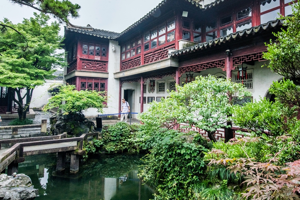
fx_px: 217
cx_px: 166
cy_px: 82
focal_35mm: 26
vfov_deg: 49.3
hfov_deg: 69.2
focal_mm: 18
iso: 500
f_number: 13
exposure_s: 1/80
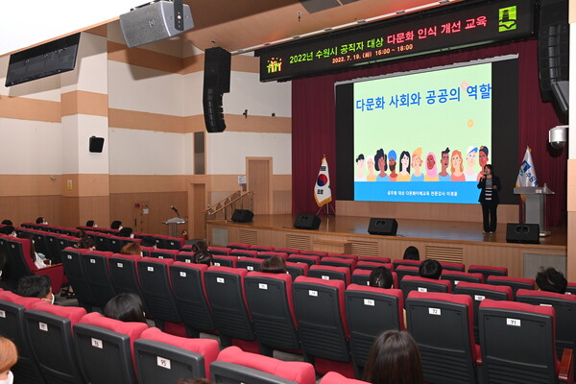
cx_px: 288
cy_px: 192
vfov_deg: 41.1
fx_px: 512
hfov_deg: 58.7
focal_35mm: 32
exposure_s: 1/60
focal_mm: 32
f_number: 9
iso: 2000
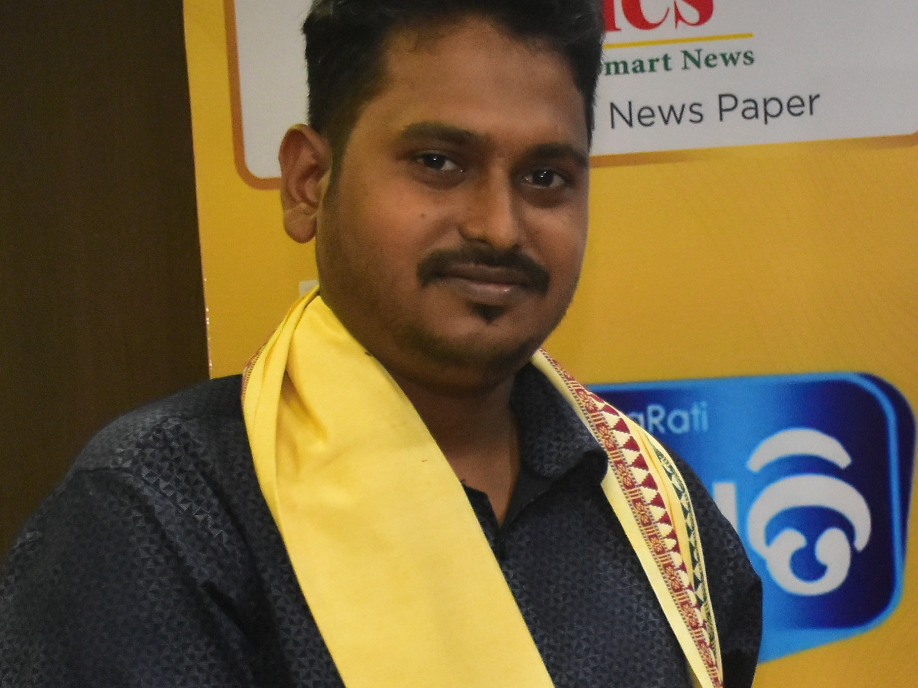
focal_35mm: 112
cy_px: 704
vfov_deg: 13.0
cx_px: 790
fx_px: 2971
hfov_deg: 17.4
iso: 1600
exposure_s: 1/100
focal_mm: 24
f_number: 4
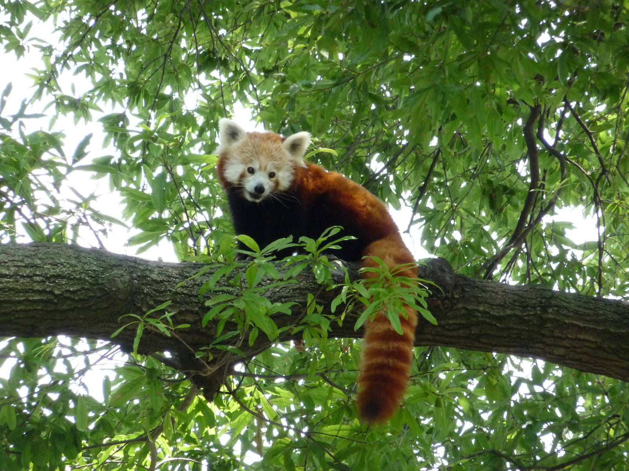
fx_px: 5088
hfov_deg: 7.1
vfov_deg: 5.3
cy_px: 236
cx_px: 314
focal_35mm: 280
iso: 400
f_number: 4.9
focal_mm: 47
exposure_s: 1/160
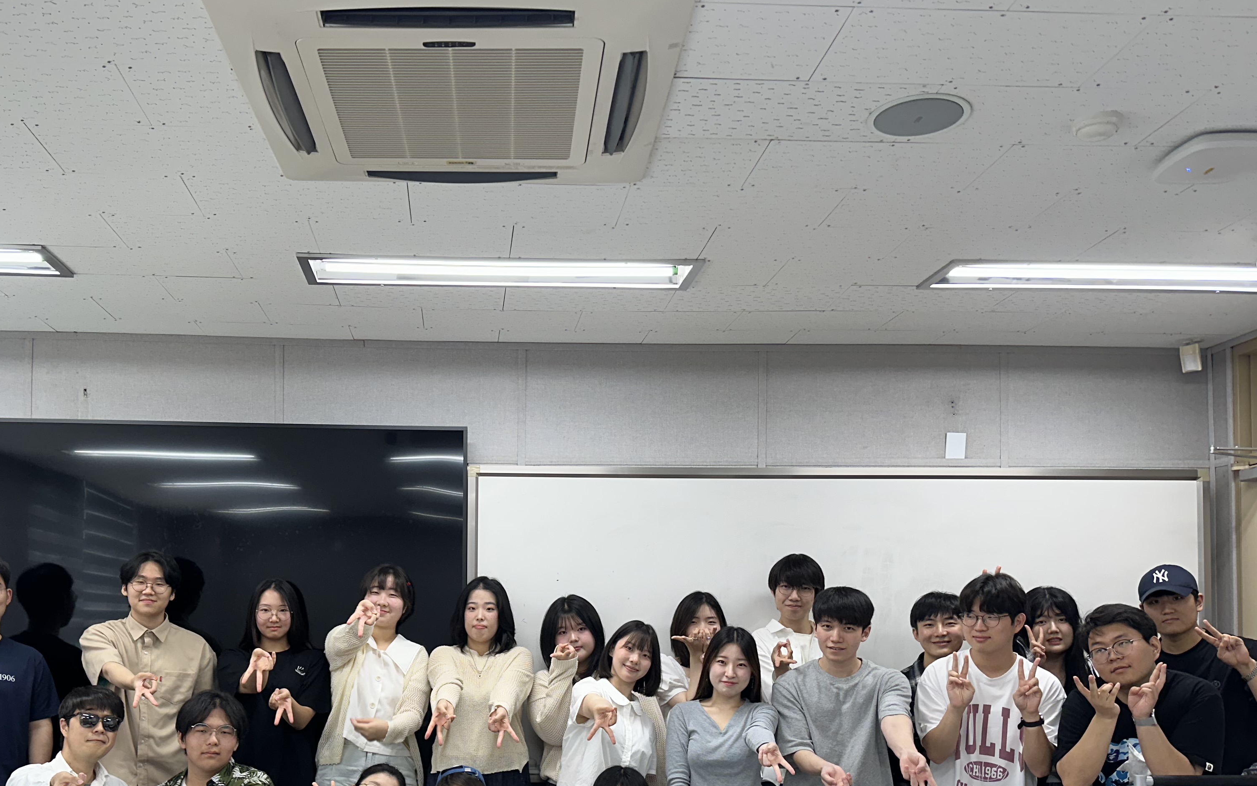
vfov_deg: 36.3
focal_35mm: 34
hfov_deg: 56.1
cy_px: 605
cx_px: 484
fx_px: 1165
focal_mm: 6.86
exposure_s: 1/120
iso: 125
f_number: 1.78
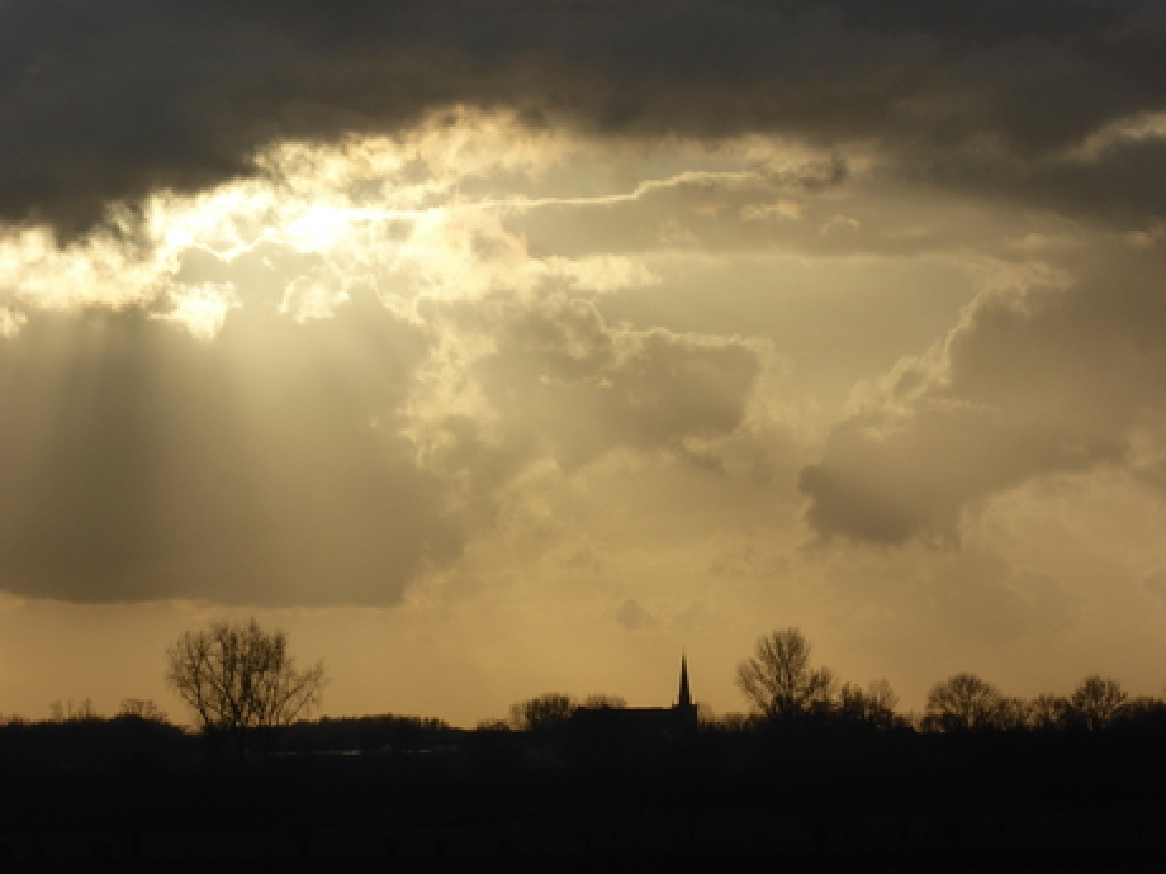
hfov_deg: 9.9
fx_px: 6737
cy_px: 437
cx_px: 583
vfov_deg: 7.4
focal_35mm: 200
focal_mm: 35.8
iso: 160
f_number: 8
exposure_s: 1/1600
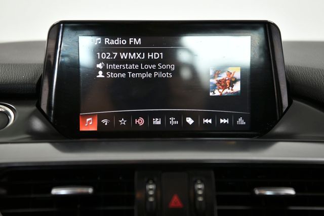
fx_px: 630
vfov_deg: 19.5
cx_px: 162
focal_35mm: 70
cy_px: 108
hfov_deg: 28.8
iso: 1000
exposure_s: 1/250
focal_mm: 70
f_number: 4.5
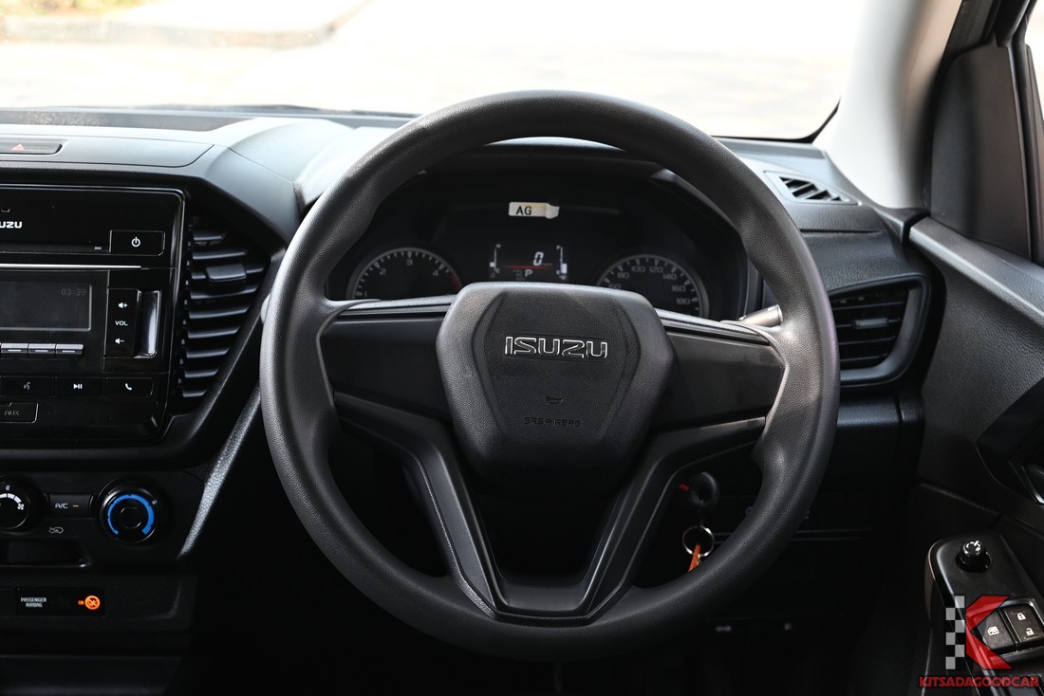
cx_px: 522
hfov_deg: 42.7
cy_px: 348
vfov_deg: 29.3
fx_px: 1334
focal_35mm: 46
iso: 250
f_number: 7.1
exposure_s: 1/30
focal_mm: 46
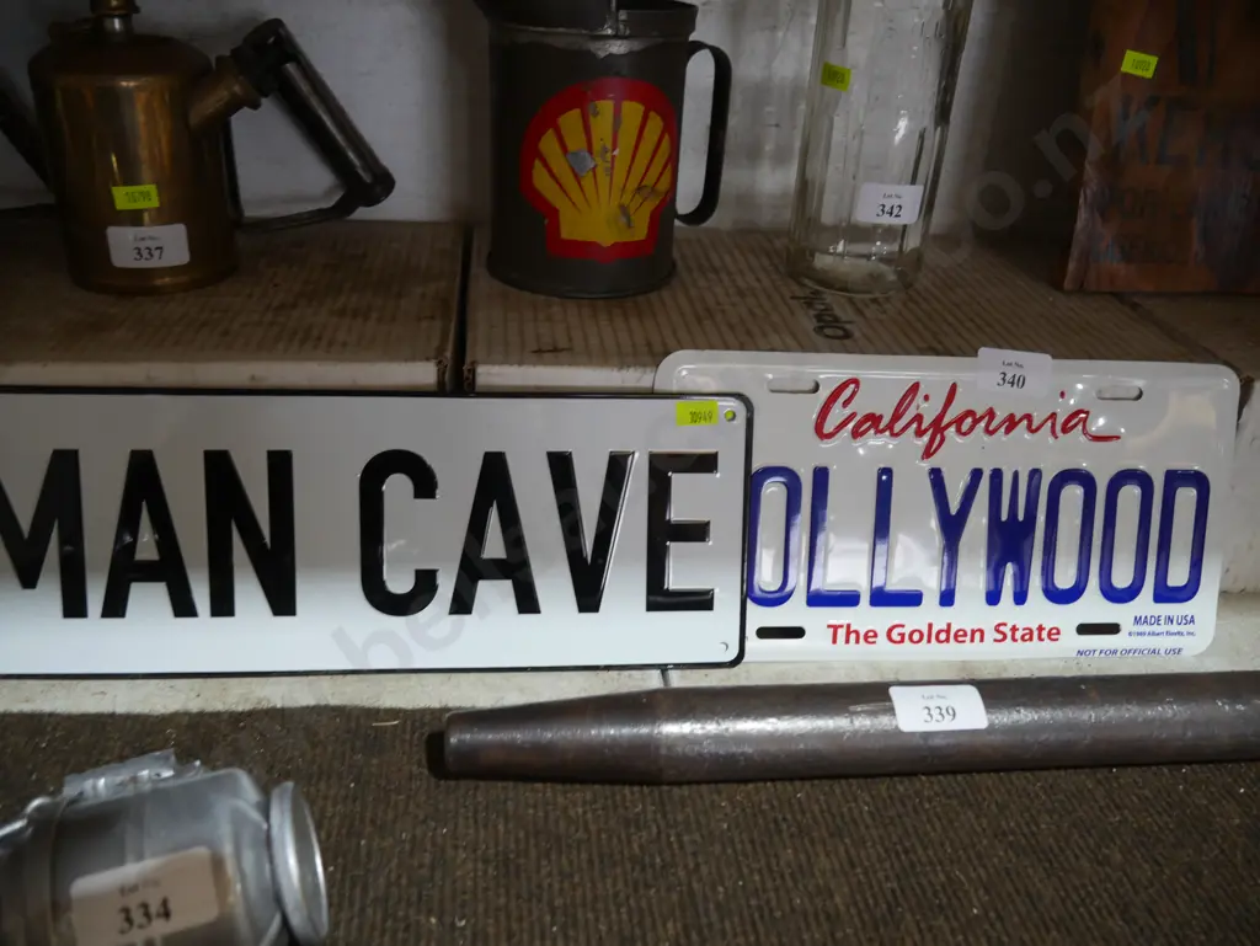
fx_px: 1020
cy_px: 473
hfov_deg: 63.4
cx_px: 630
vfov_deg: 49.8
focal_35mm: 28
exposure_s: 1/60
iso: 320
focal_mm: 14
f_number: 3.5
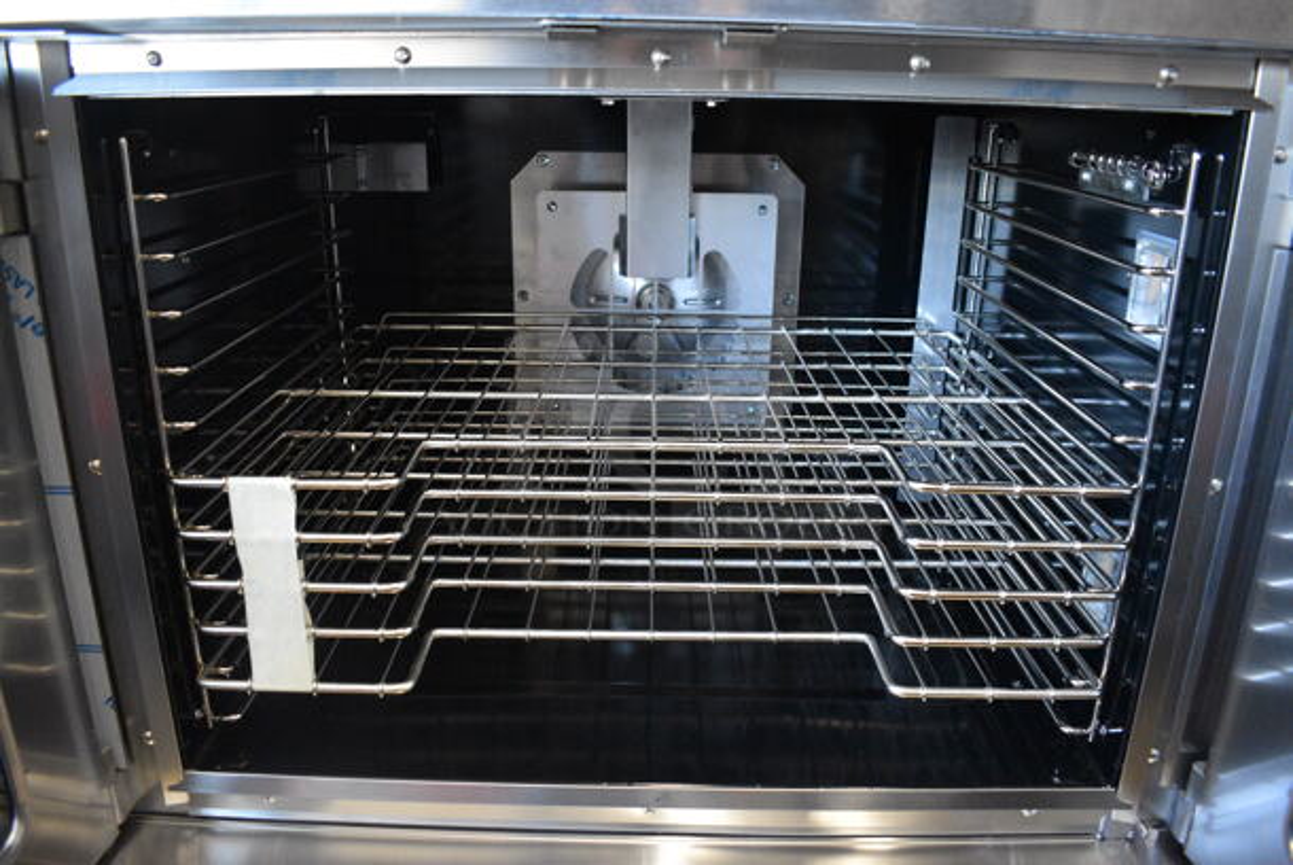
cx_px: 646
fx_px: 971
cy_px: 432
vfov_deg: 48.0
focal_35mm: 27
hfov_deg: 67.3
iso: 4500
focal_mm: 18
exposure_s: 1/125
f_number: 3.5
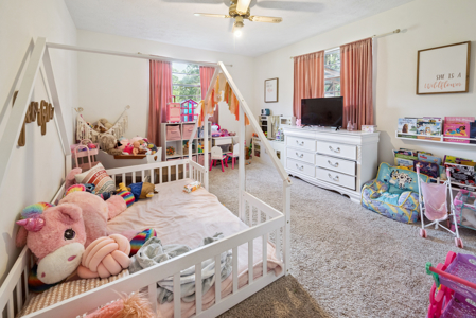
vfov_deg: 81.3
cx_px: 238
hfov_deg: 104.2
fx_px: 185
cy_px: 159
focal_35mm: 14
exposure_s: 1/50
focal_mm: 14
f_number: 8
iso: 400
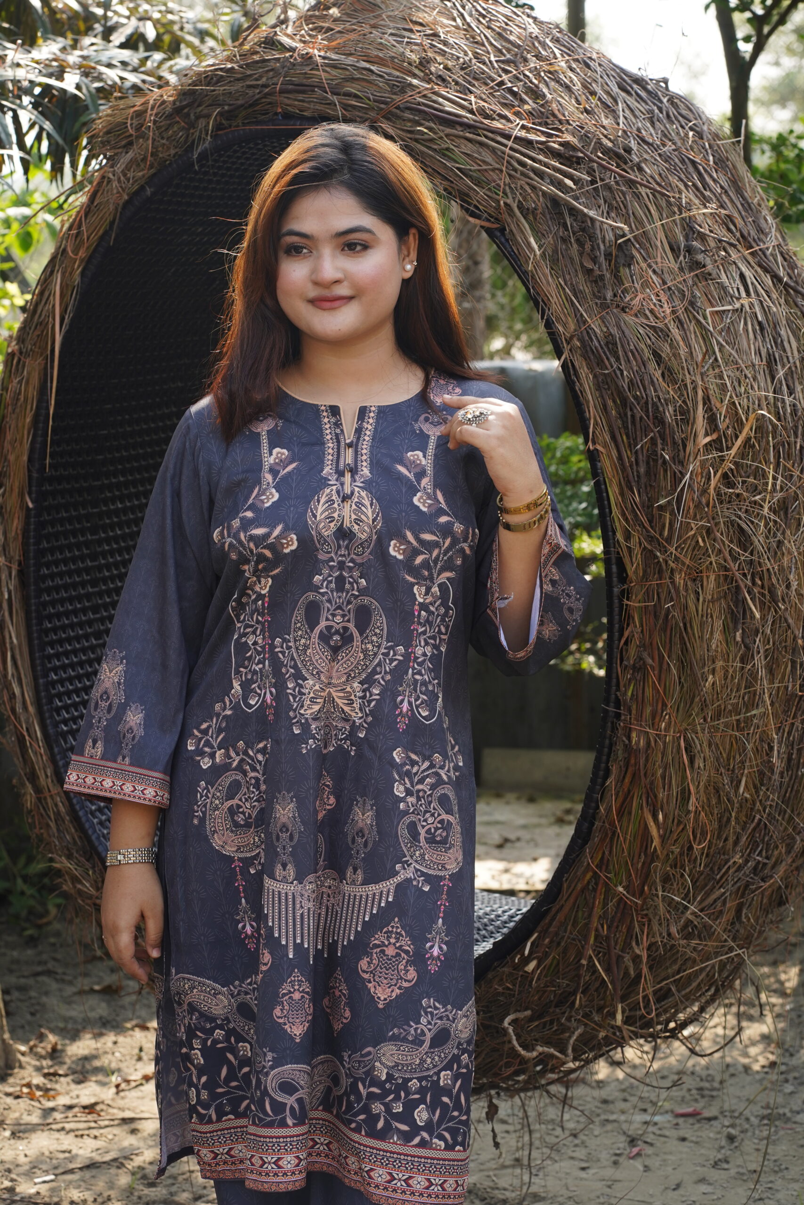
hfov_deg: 16.1
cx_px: 402
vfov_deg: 23.9
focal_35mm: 85
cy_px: 602
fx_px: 2847
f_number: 7.1
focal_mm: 85
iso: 320
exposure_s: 1/200
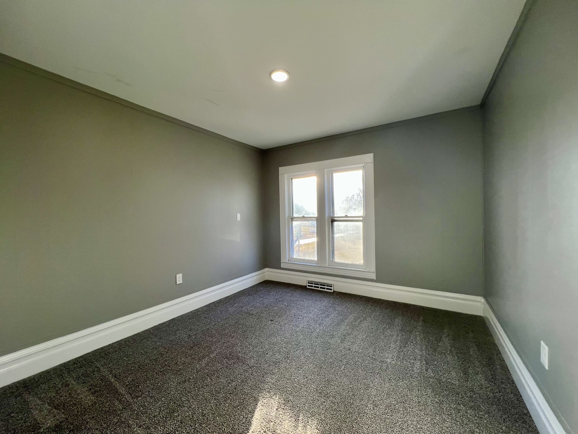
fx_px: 217
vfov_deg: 89.9
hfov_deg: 106.2
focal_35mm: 13
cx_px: 289
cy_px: 217
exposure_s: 1/120
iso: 50
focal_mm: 1.57
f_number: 1.8
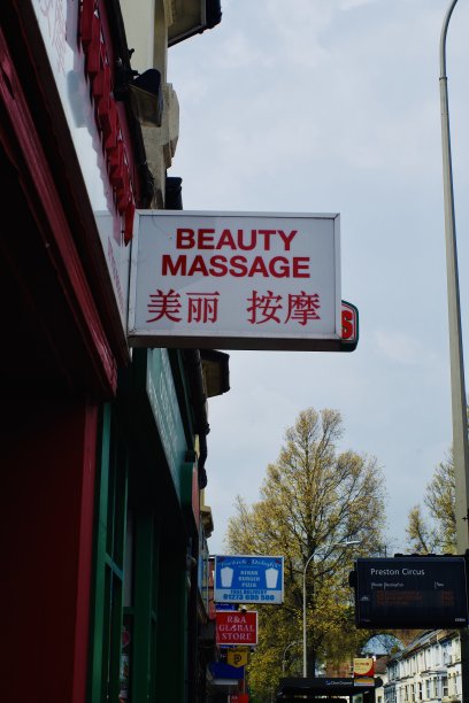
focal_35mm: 57
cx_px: 234
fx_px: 1114
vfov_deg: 35.1
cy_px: 352
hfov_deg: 23.8
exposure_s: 1/200
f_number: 13
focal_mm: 38
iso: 100
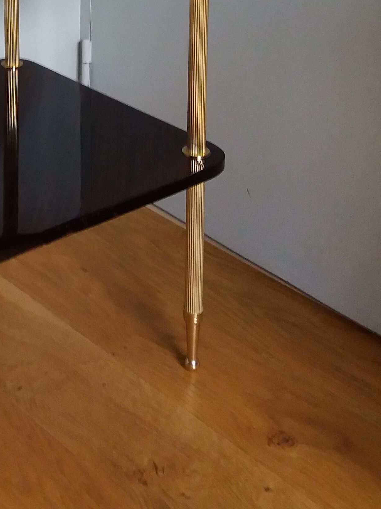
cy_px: -23
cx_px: 35
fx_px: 1027
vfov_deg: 26.1
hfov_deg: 20.6
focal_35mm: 70
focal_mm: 3.7
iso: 200
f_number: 1.9
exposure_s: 1/17
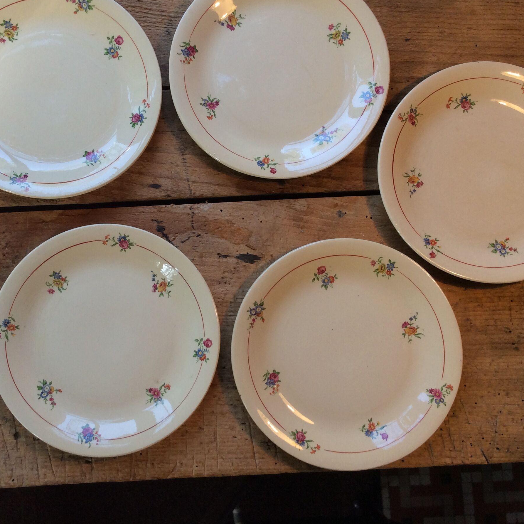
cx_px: 223
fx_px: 702
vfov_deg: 40.9
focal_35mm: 41
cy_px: 259
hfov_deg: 40.8
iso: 50
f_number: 2.4
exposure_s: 1/100
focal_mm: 3.3
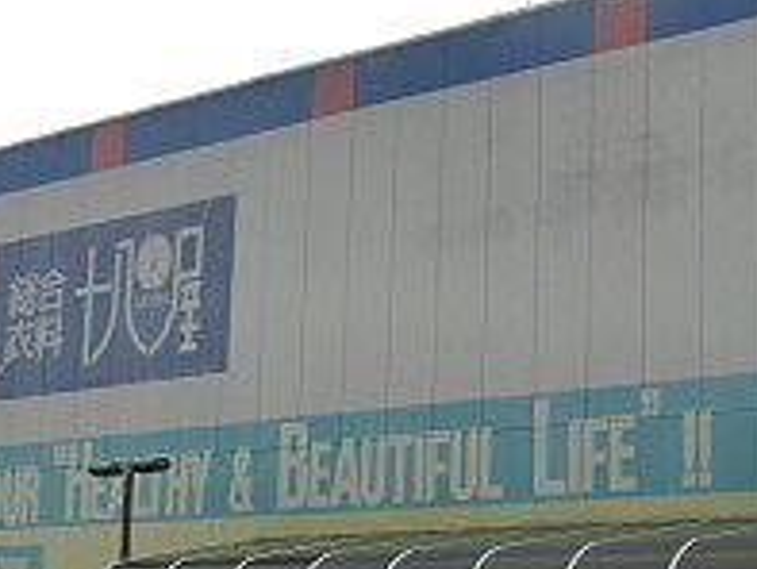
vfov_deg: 18.8
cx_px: 592
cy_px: 415
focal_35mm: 78
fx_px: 1707
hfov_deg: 24.7
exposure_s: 1/200
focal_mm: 4.24
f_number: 3
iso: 80
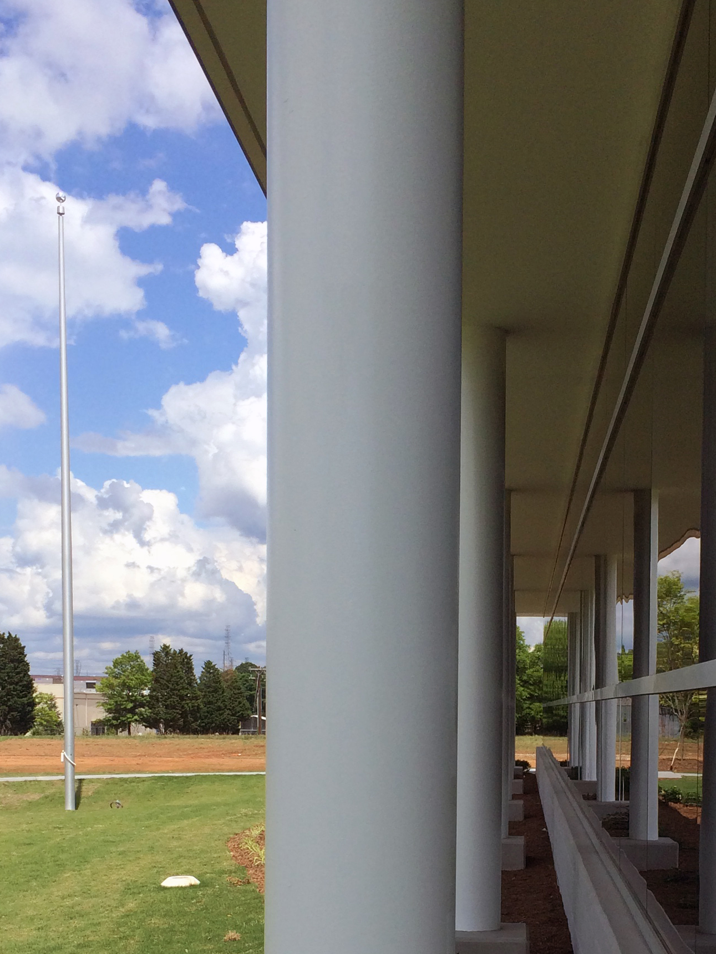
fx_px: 1517
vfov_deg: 33.8
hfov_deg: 26.4
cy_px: 773
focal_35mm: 55
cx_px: 464
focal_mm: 4.15
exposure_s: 1/2933
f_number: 2.2
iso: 32
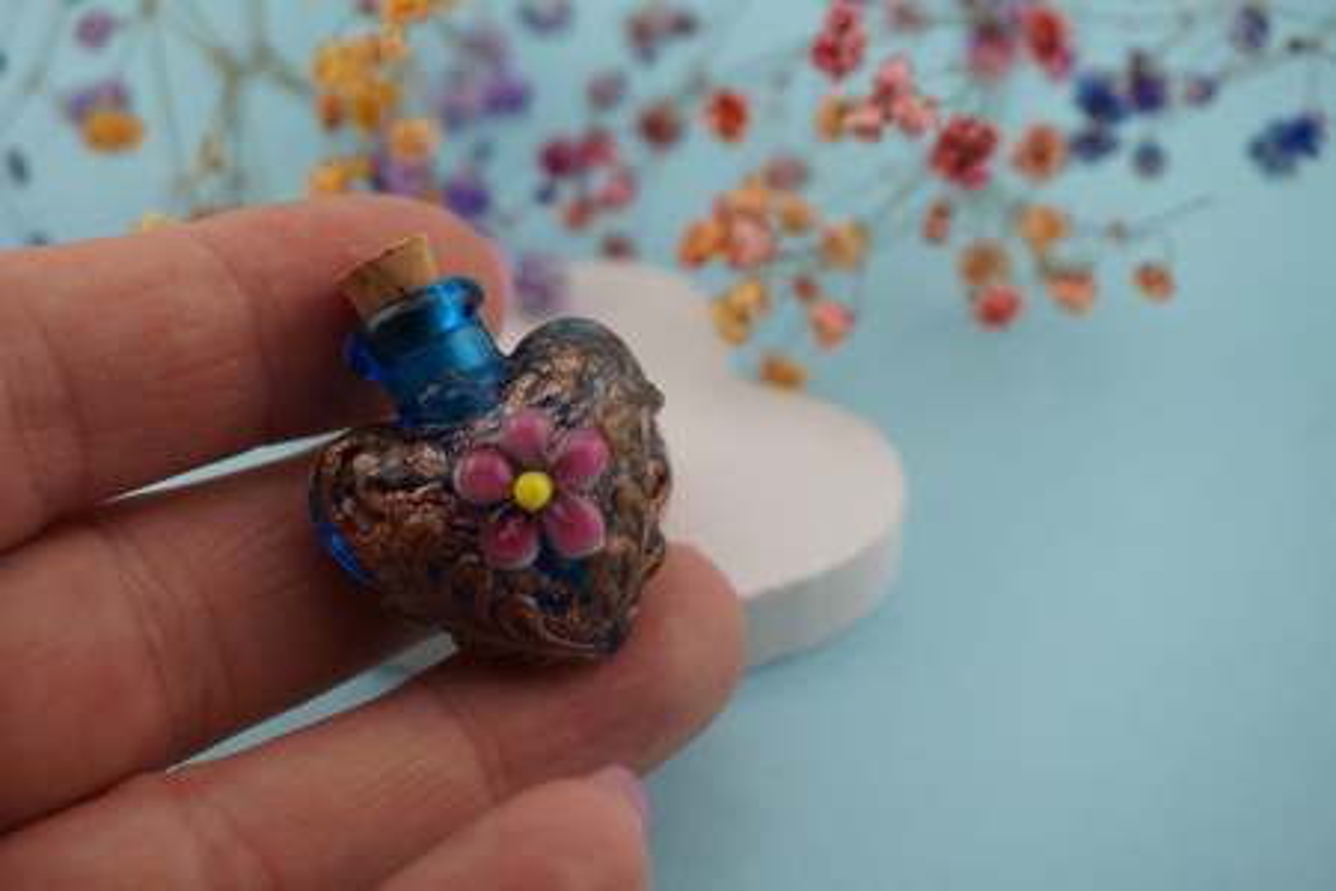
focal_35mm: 58
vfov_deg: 23.2
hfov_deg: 34.2
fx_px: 2171
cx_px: 668
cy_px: 446
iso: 100
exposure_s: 1/60
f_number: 5.6
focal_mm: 39
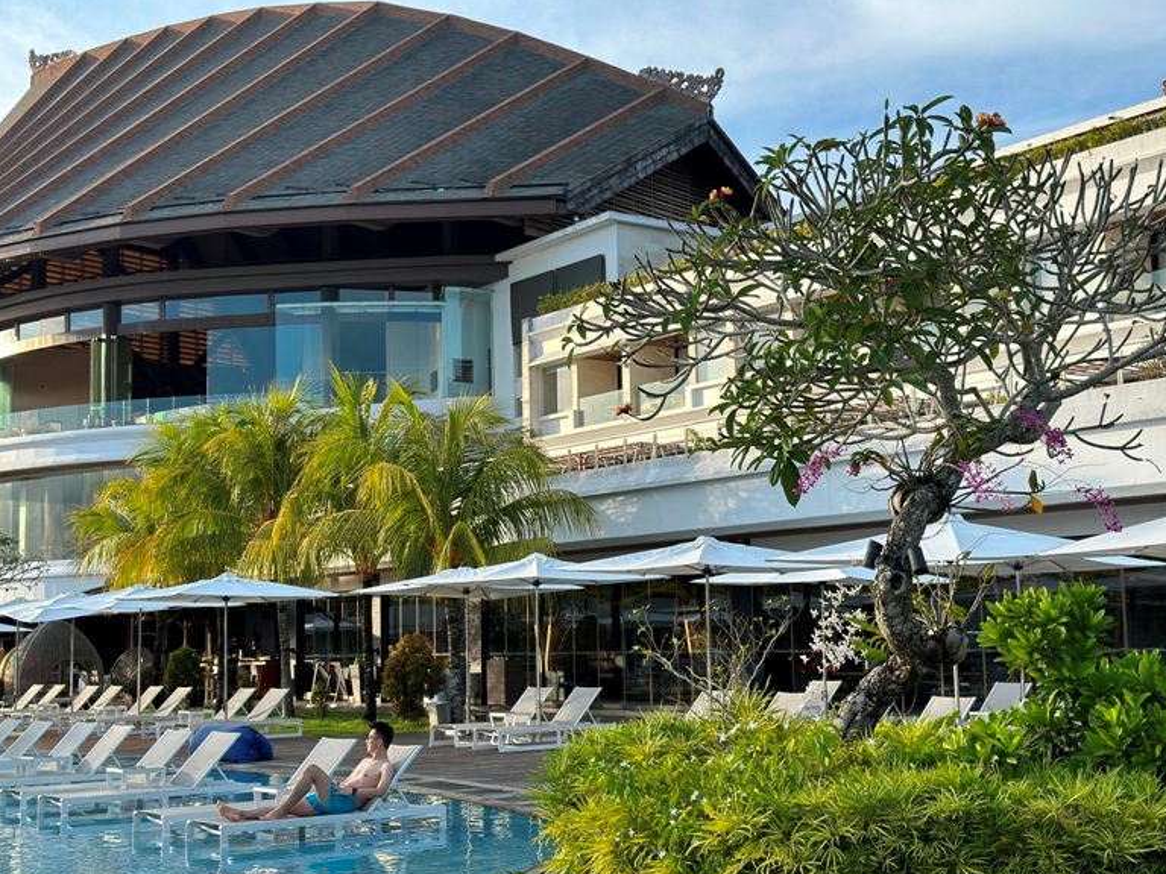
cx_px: 595
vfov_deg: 29.1
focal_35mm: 50
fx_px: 1684
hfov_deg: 38.2
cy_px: 448
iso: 80
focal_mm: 6.86
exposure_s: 1/1667
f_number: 1.78
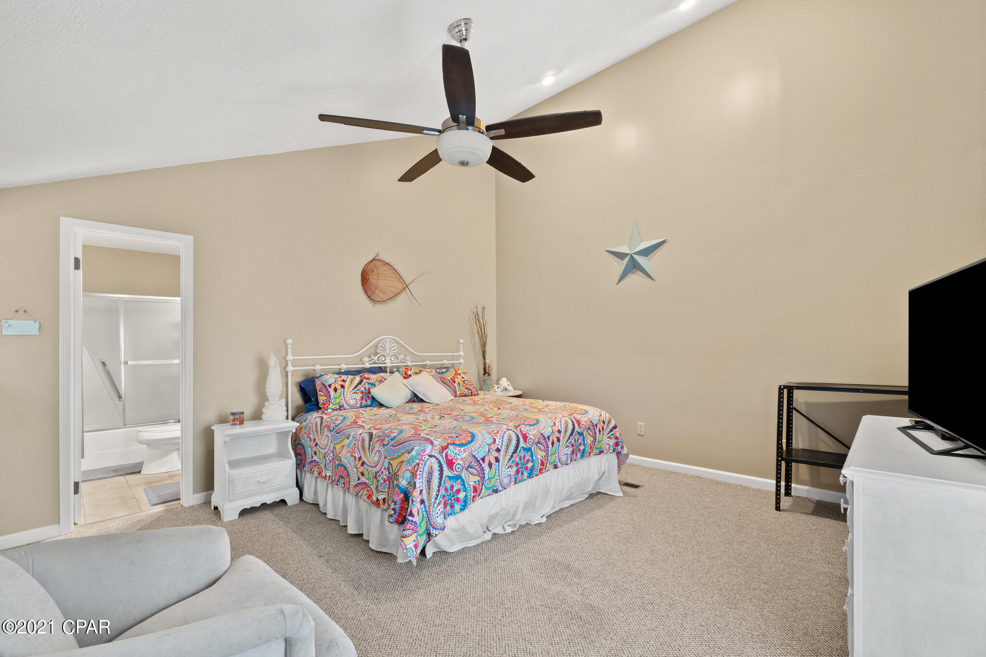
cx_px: 493
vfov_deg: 77.3
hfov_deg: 100.4
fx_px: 411
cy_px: 328
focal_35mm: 15
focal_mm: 10
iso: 800
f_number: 8
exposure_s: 1.6
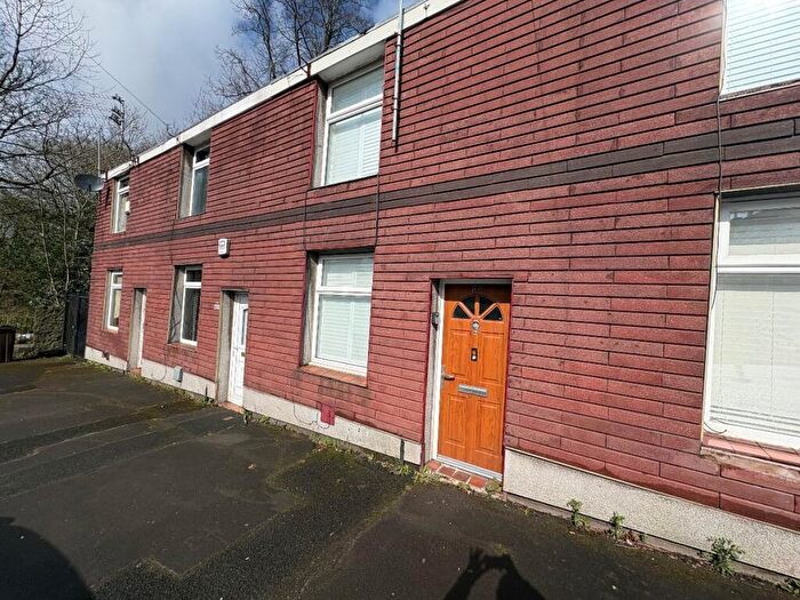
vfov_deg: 85.7
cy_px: 300
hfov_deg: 102.1
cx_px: 400
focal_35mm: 14
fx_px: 324
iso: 50
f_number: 2.2
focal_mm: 2.22
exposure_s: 1/2273
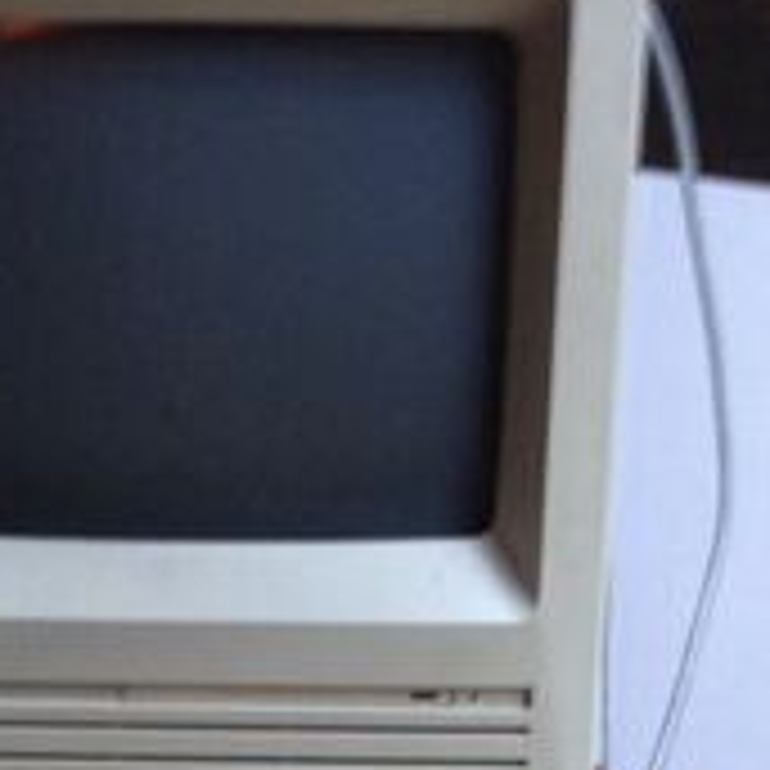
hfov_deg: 19.9
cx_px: 230
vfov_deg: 19.7
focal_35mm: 87
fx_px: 2189
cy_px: 635
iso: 125
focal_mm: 4.28
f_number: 2.4
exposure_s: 1/20
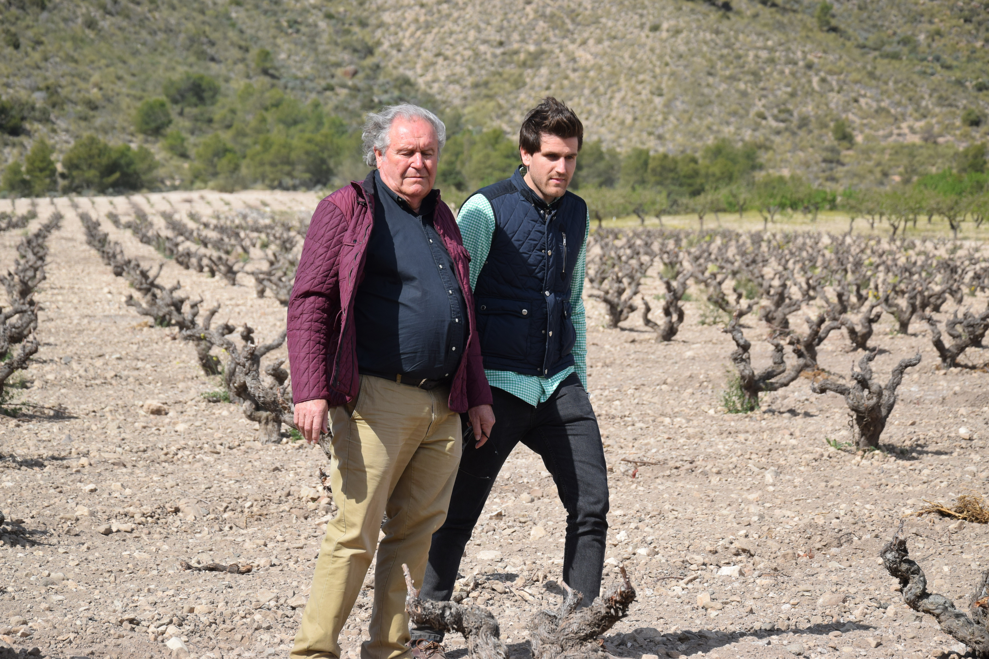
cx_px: 494
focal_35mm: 120
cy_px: 330
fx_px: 3296
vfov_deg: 11.4
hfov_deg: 17.1
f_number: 6.3
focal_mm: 80
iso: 200
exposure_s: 1/640
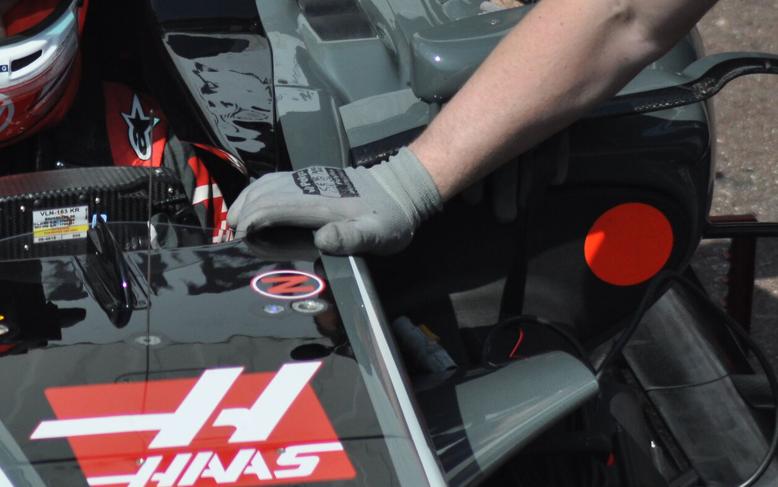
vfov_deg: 1.5
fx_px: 18511
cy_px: 103
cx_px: 40
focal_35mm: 873
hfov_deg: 2.4
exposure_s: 1/2000
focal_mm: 300
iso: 400
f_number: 8
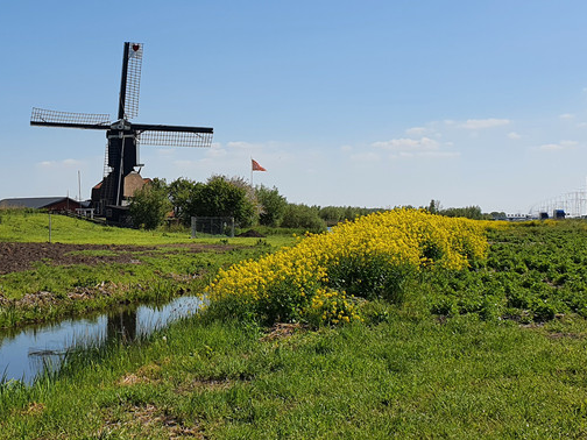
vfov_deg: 26.5
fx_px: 933
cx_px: 91
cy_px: 186
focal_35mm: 55
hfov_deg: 33.6
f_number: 2.4
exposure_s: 1/2888
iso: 50
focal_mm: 4.3
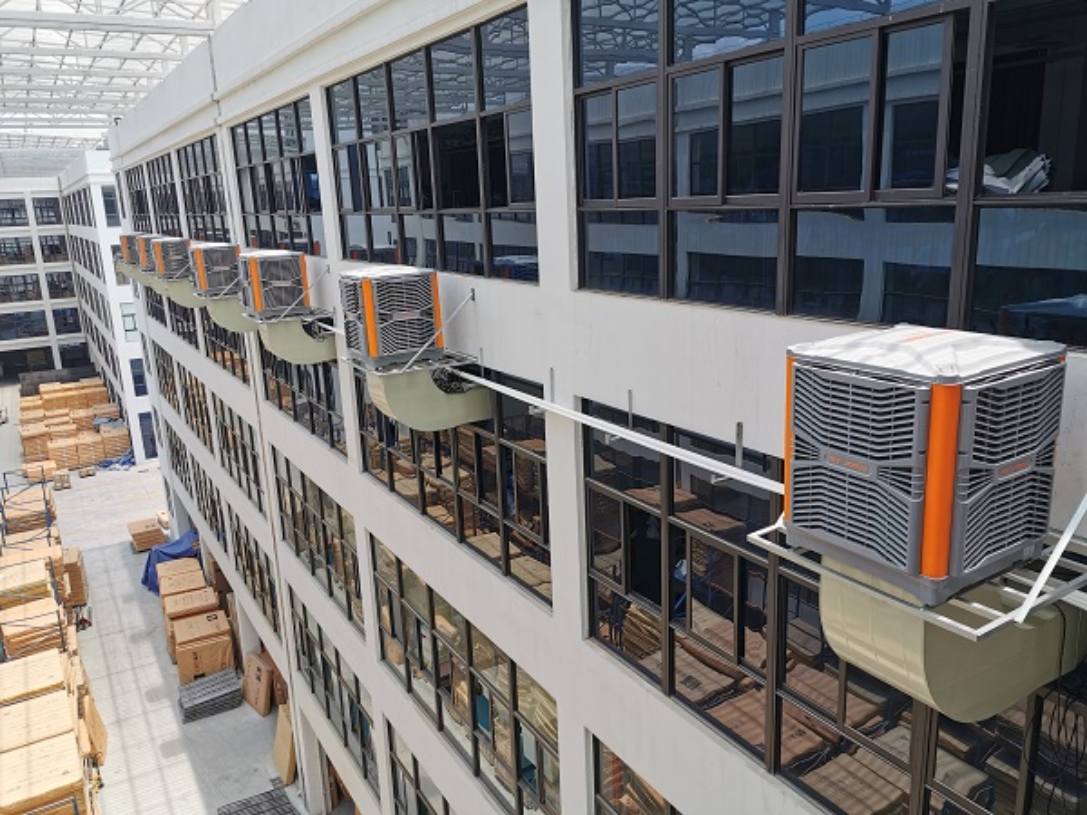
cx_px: 544
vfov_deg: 51.4
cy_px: 408
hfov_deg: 65.3
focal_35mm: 27
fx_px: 848
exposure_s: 1/1560
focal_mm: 5.56
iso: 50
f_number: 1.6
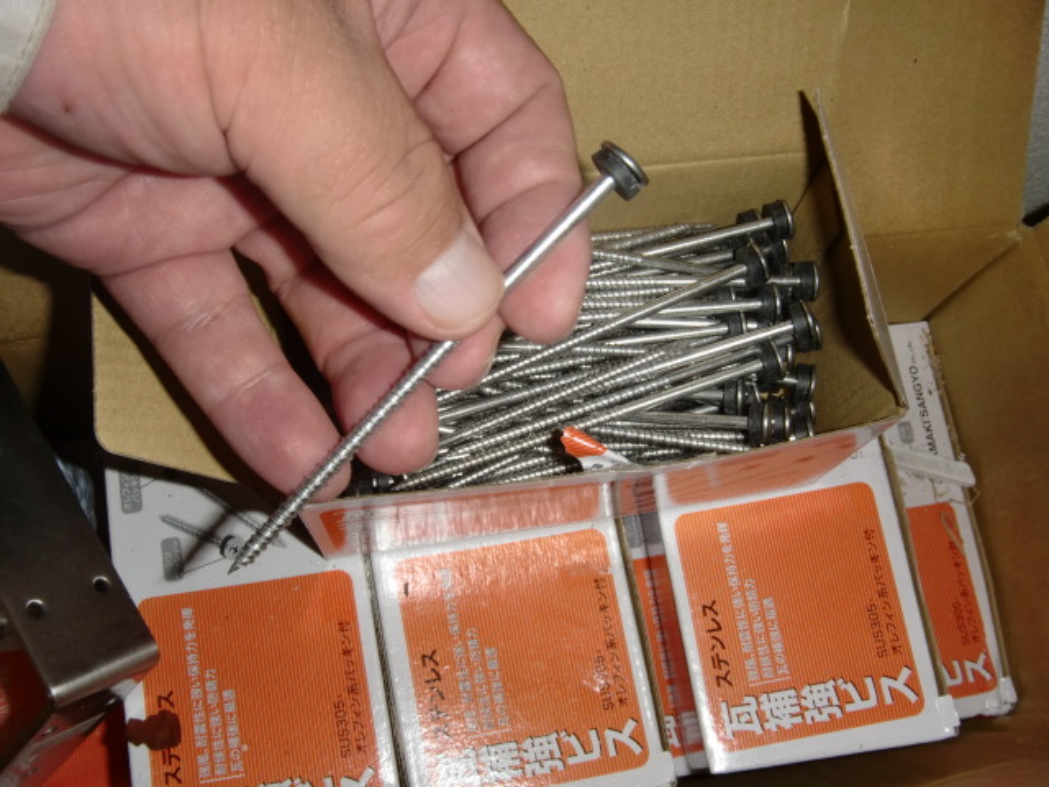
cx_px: 524
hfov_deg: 49.0
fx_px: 1152
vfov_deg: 37.7
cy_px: 394
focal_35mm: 38
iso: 64
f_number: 3.9
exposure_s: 1/40
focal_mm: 6.66
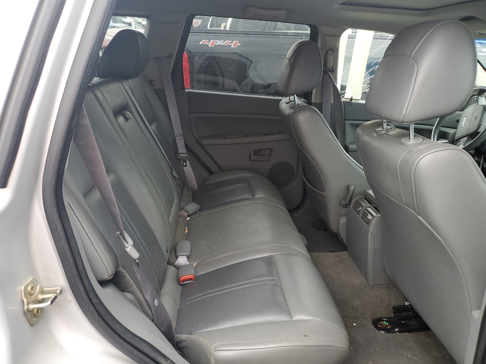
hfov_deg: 67.3
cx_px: 243
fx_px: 365
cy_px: 182
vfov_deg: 53.1
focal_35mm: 26
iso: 50
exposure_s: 1/152
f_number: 1.5
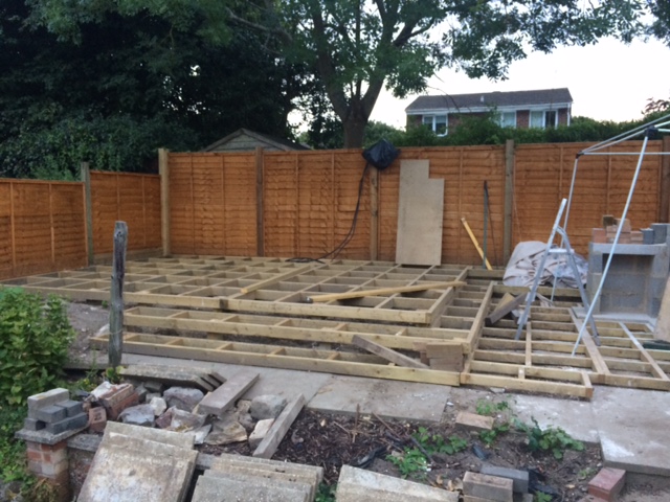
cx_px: 335
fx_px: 561
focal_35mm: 29
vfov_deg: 48.2
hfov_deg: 61.7
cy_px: 251
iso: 125
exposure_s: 1/30
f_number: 2.2
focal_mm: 4.15
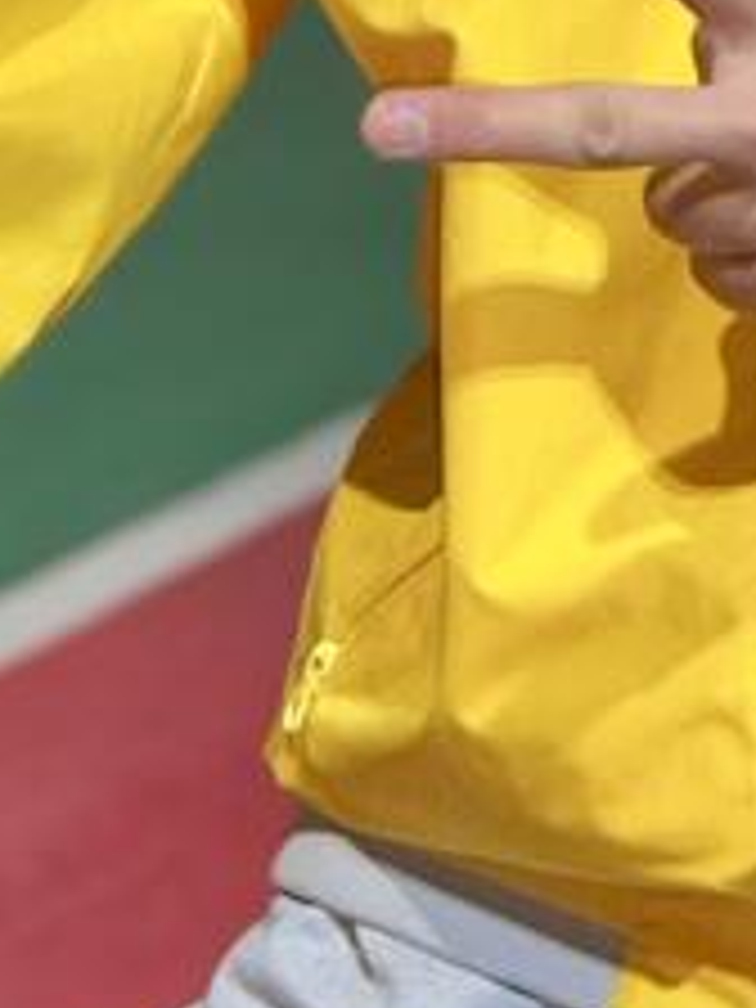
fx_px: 6668
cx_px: 716
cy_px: -853
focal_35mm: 229
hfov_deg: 6.5
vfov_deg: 8.3
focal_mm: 6.86
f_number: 1.78
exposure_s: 1/19
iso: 64
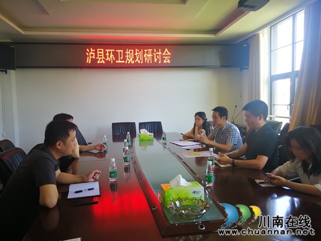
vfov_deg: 51.4
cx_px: 160
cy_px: 120
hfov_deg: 65.3
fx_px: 250
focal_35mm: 27
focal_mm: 3.95
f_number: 2.2
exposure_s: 1/33.3
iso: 160
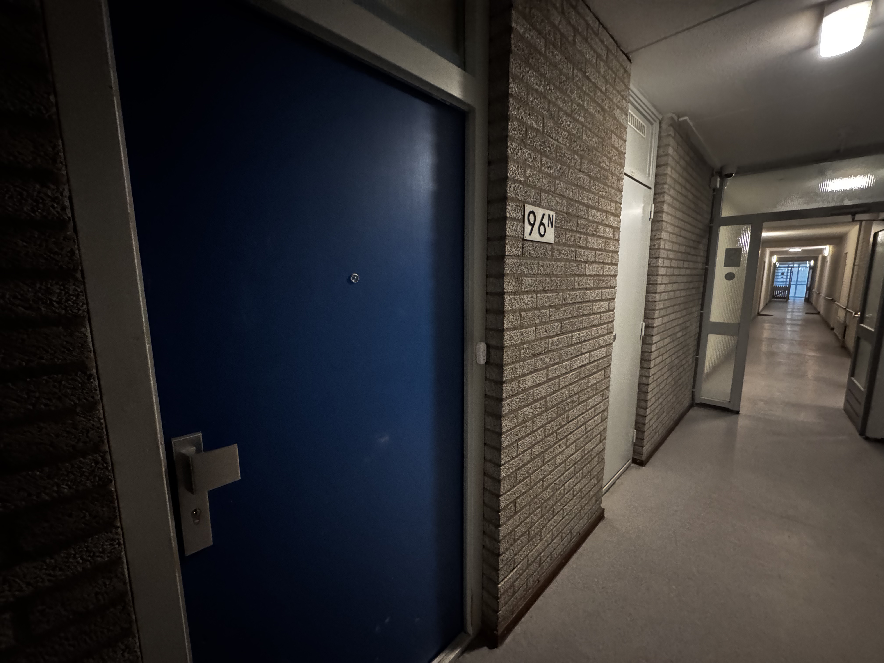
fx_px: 358
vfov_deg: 85.7
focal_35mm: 14
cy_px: 332
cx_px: 442
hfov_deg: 102.1
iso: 1250
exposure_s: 1/33
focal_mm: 2.22
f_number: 2.2
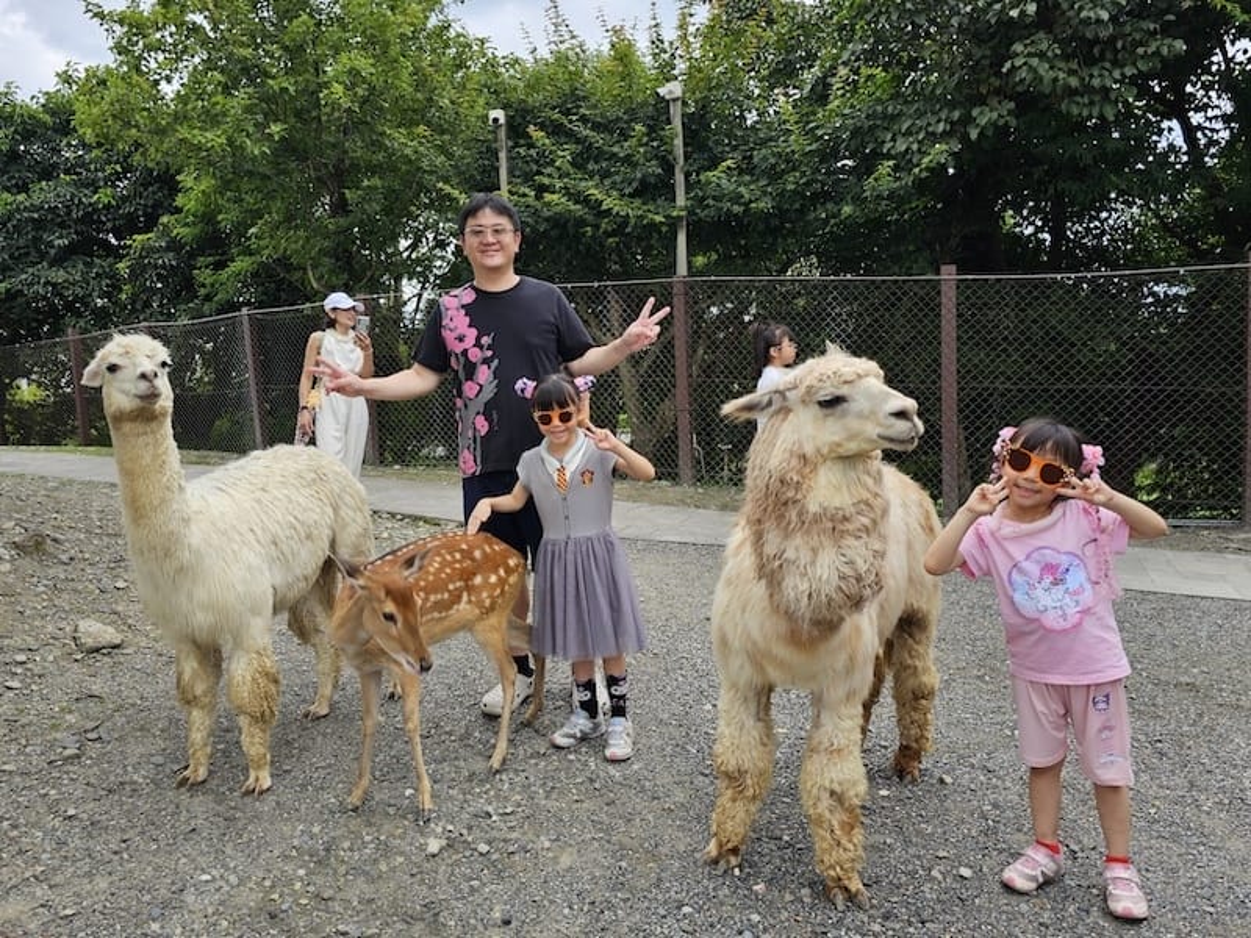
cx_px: 626
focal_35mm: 23
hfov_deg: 73.9
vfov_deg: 58.9
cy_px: 469
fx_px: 831
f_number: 1.7
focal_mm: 6.3
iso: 12
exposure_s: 1/120
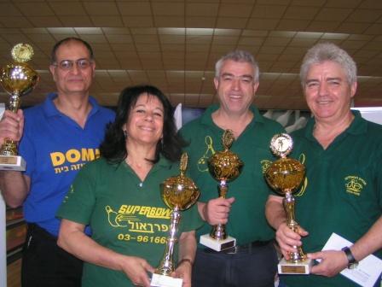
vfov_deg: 37.7
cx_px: 191
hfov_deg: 49.0
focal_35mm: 38
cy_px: 144
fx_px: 419
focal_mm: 5.8
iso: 200
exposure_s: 1/40
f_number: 2.8
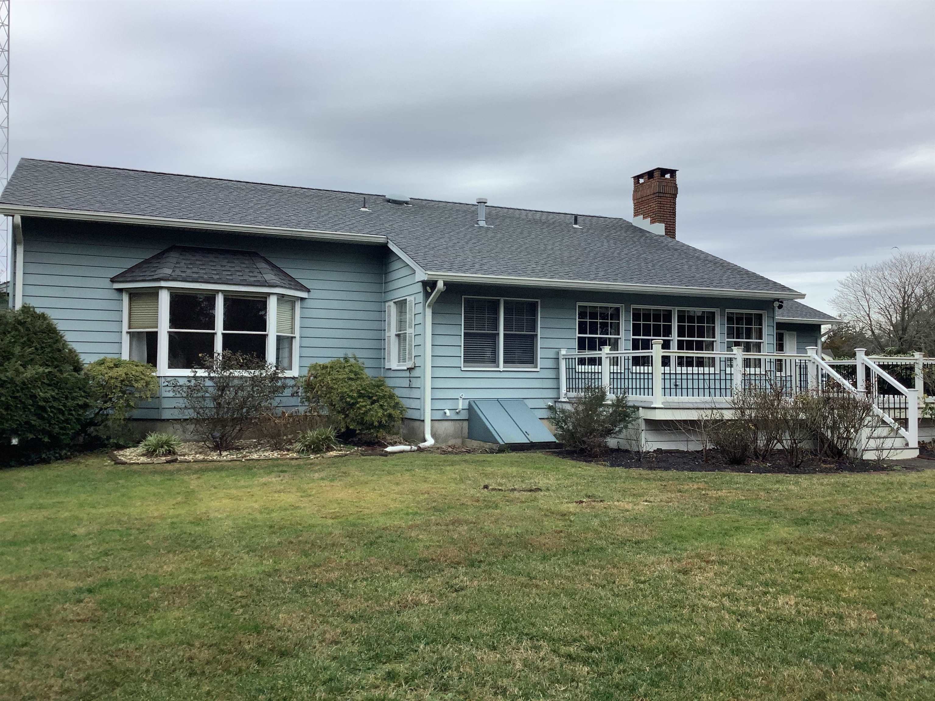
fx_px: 837
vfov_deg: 45.4
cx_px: 468
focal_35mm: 31
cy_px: 350
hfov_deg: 58.4
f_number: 2.4
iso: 25
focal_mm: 3.3
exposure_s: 1/327
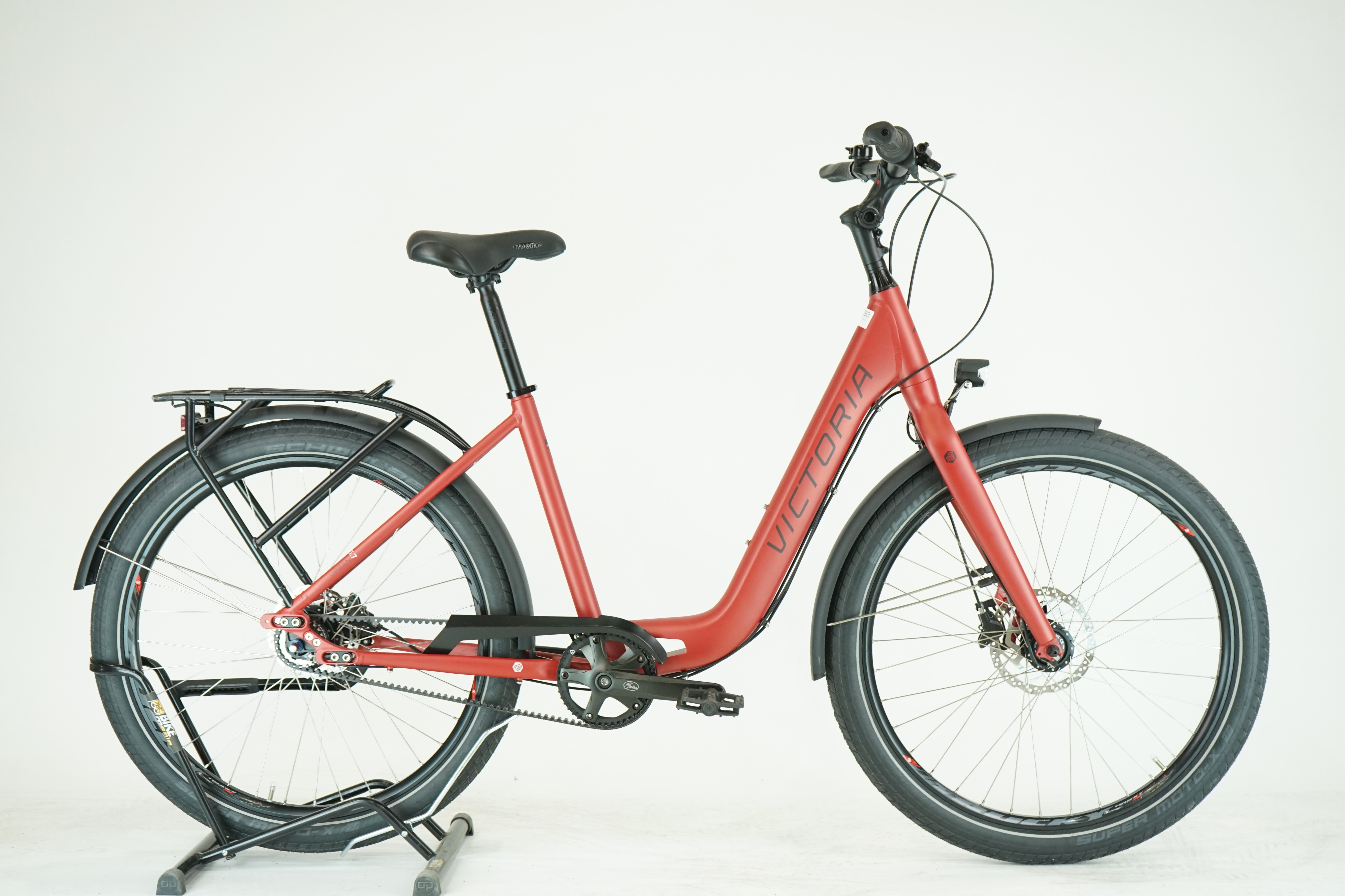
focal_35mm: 52
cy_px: 448
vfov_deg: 26.0
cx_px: 672
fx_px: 1943
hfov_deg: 38.2
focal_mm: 52
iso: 1600
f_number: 5.6
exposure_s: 1/200
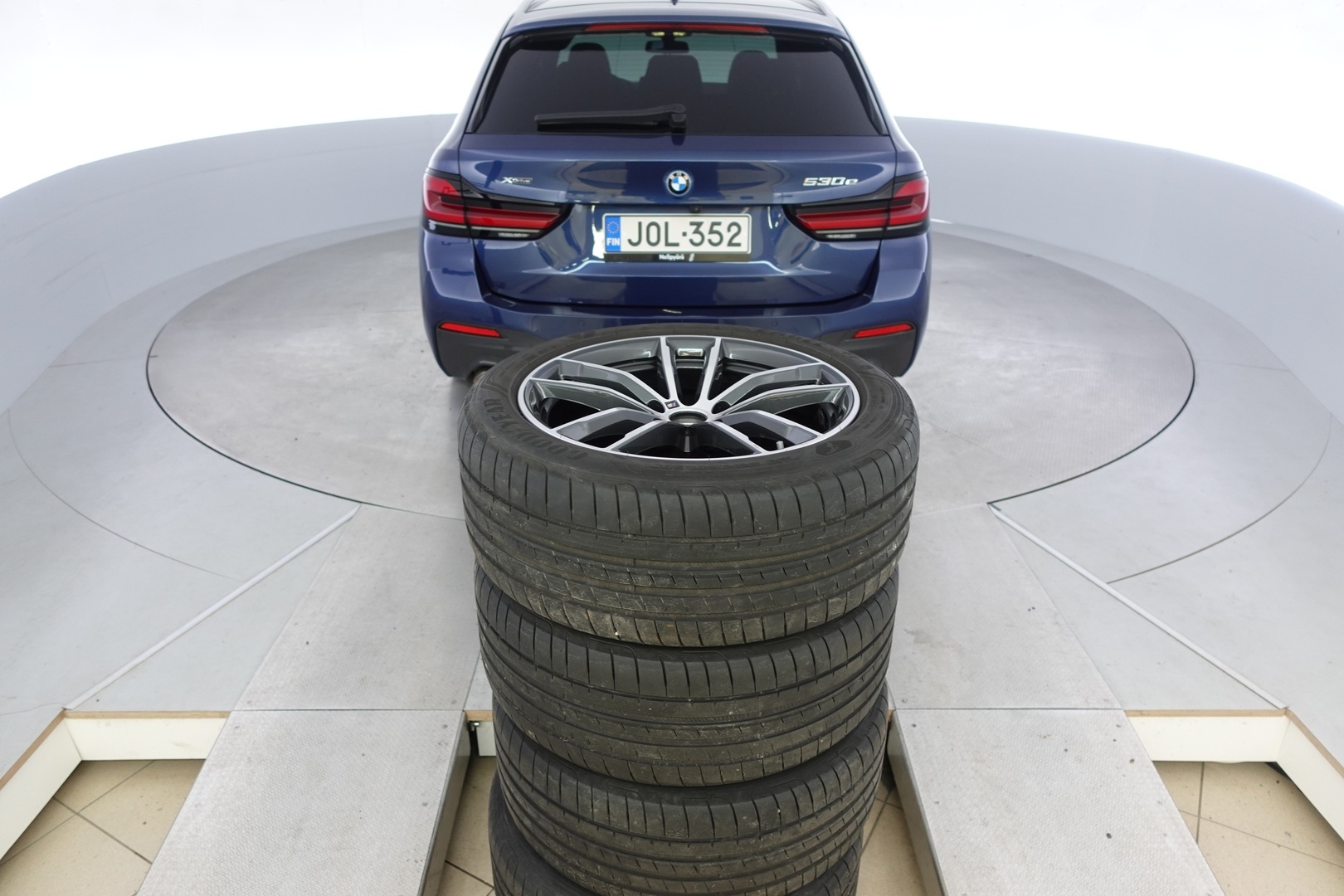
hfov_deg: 73.7
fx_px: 896
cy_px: 448
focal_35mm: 24
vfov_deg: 53.1
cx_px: 672
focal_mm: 9.4
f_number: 1.8
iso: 200
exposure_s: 1/30
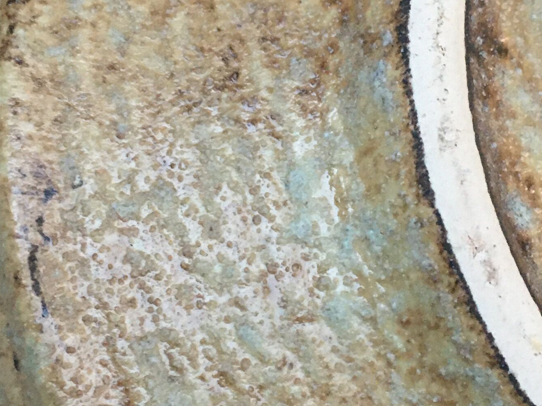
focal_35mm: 88
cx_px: 392
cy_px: 202
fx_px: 1378
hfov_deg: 22.1
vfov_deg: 16.8
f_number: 2.2
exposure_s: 1/33
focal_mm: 4.15
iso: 200
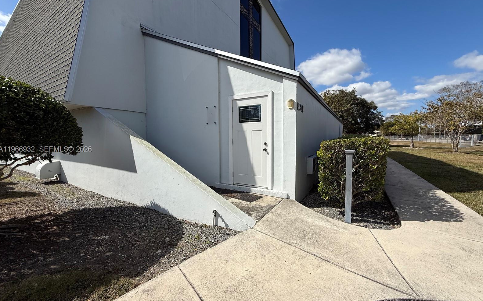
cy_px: 150
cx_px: 241
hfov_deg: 101.5
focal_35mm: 15
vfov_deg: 74.8
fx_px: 197
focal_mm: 2.22
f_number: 2.2
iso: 50
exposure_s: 1/3891
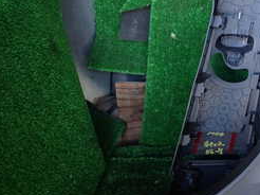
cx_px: 312
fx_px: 458
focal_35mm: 61
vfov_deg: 23.3
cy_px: 14
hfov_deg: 27.8
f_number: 2
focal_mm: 4.5
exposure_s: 1/60
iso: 200
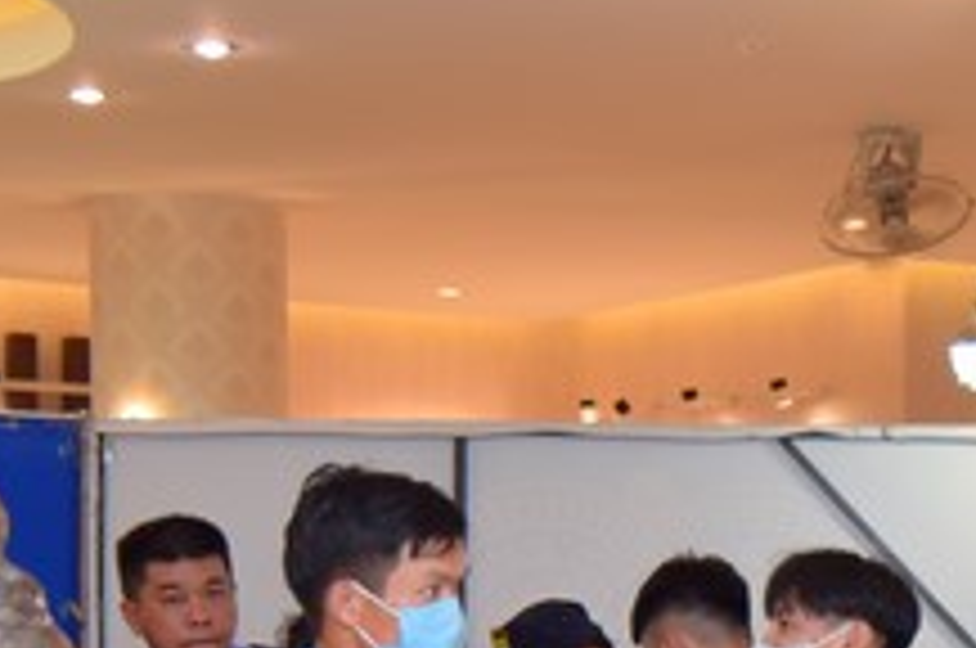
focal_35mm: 120
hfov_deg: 16.5
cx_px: 1088
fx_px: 3248
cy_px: 772
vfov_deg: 11.2
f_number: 4.5
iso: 640
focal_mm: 40
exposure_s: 1/200
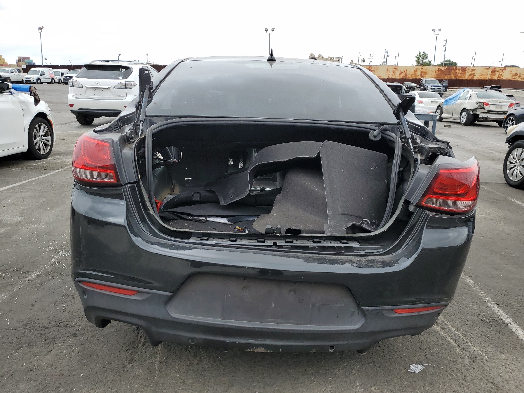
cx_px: 262
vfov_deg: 53.1
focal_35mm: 26
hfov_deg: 67.3
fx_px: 394
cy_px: 196
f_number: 1.5
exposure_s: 1/833
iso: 50
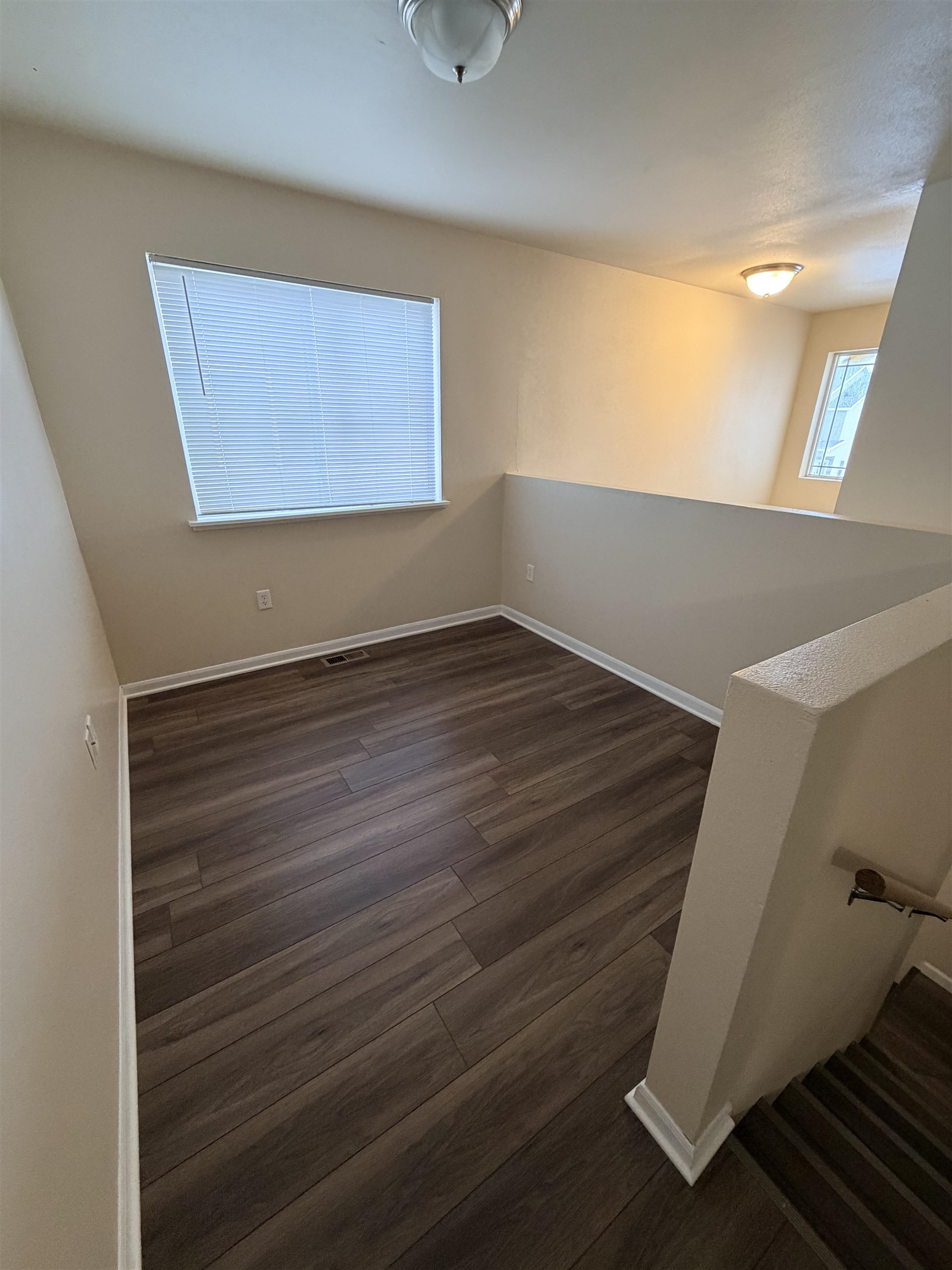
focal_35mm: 14
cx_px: 476
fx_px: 513
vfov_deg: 102.1
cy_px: 635
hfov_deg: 85.7
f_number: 2.2
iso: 250
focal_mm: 2.22
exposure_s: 1/60
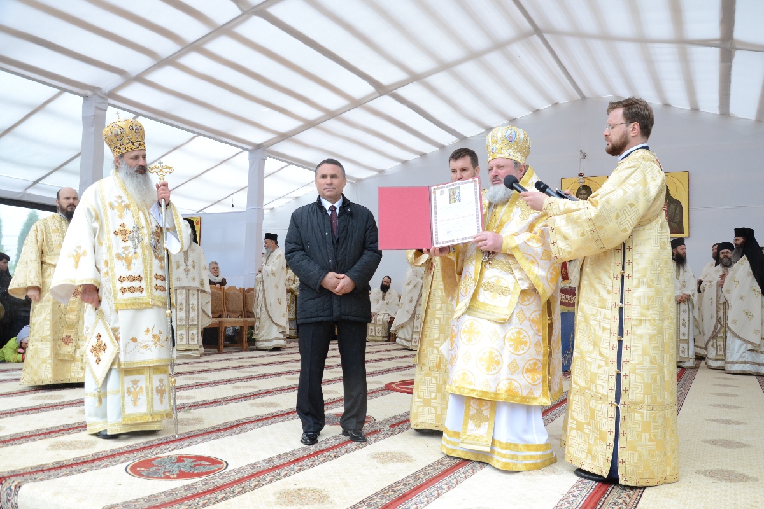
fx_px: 668
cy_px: 254
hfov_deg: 59.5
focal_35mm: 32
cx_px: 382
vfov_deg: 41.7
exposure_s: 1/200
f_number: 5.6
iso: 640
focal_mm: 21
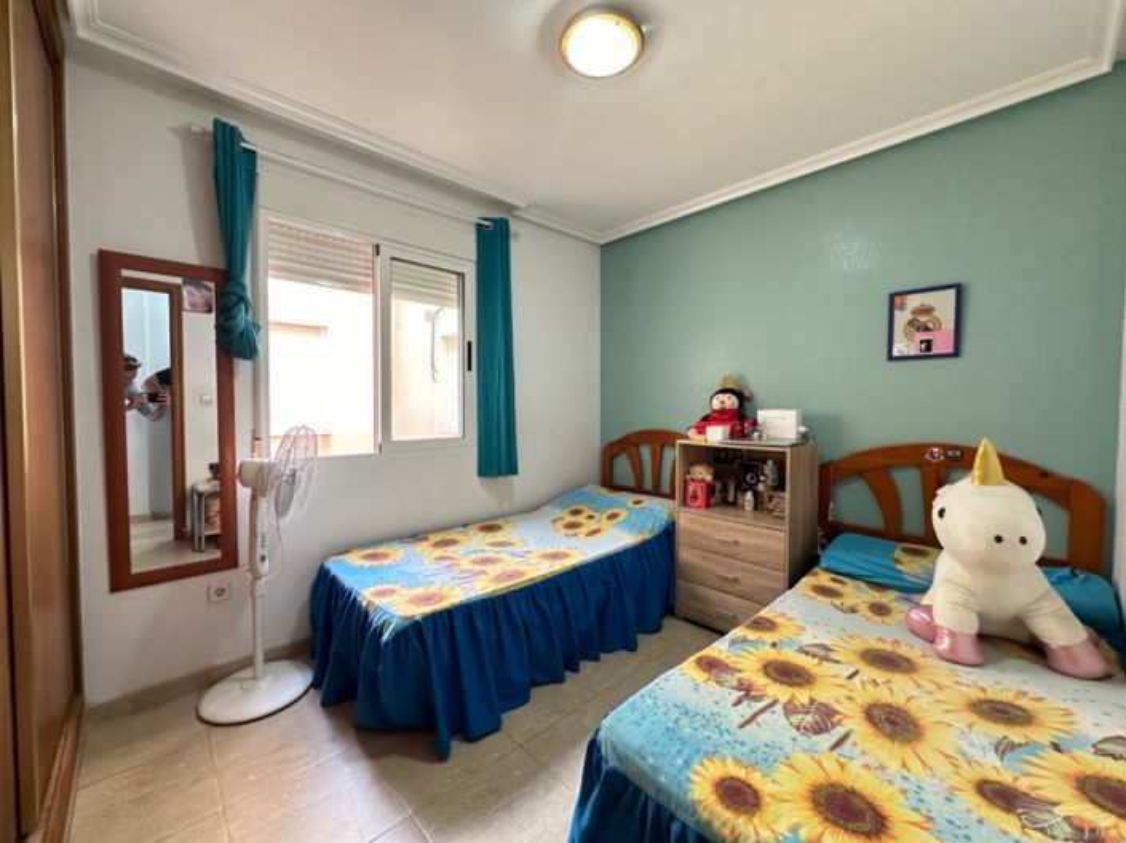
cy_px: 422
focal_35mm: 14
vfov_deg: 85.6
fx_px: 455
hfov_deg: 102.1
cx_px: 563
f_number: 2.2
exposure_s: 1/50
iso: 200
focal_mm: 2.22
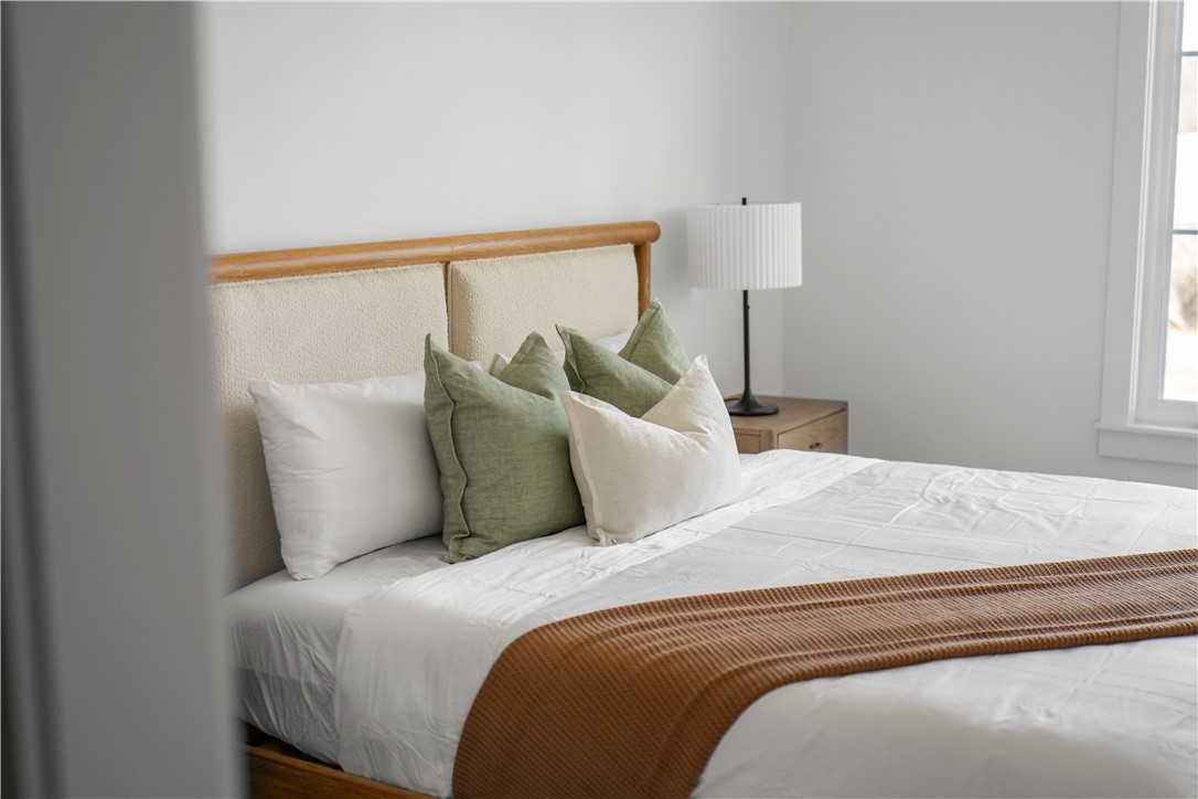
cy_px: 400
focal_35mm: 50
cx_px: 599
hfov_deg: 39.6
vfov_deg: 27.0
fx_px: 1664
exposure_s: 1/640
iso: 640
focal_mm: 50
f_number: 1.8
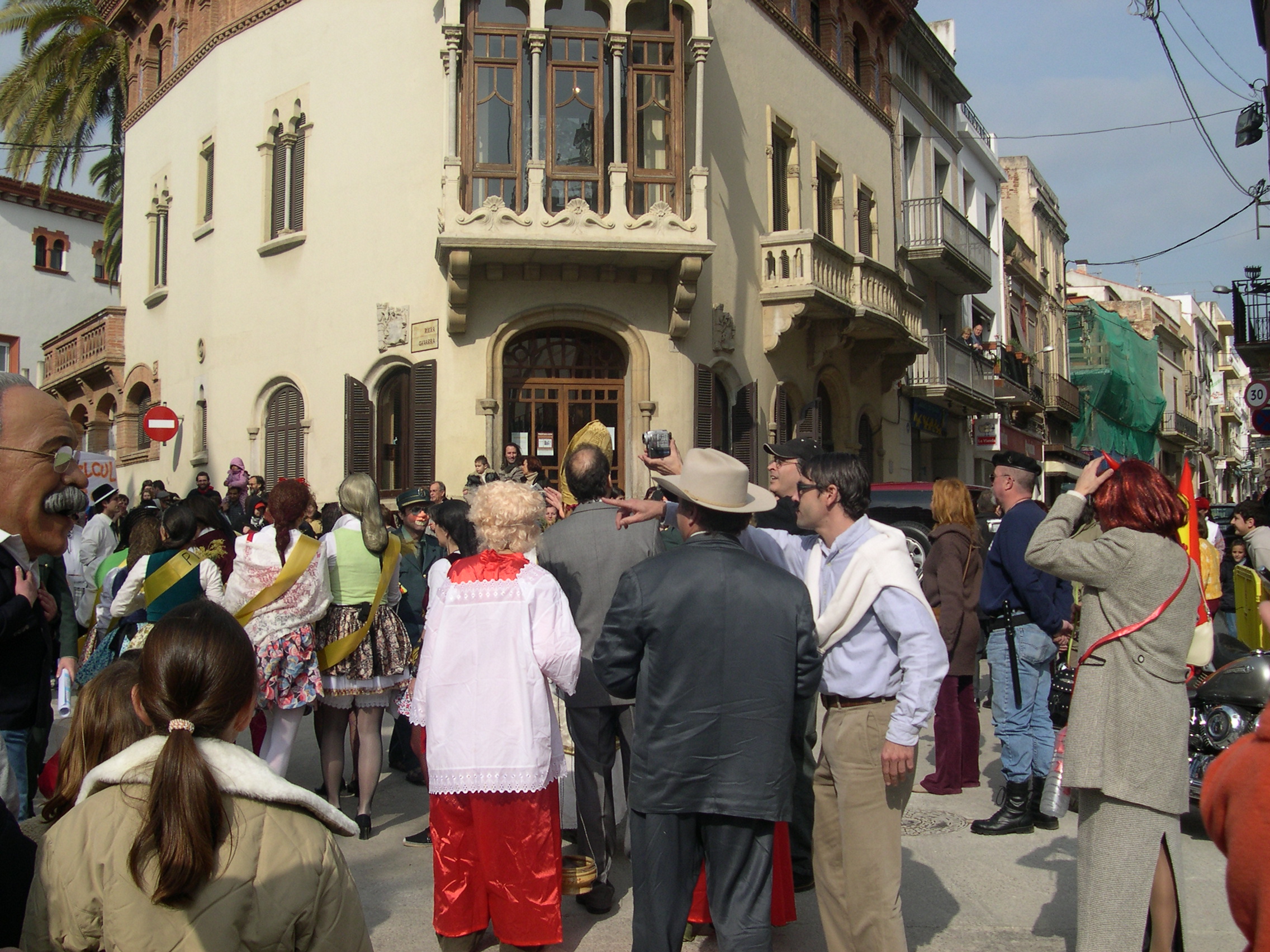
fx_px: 1394
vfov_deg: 37.7
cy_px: 476
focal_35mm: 38
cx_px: 635
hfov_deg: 49.0
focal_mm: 8
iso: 100
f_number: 7.6
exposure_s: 1/245
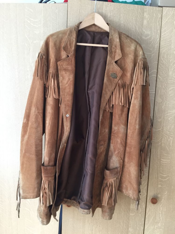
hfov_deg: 48.2
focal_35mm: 29
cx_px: 88
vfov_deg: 61.7
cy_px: 117
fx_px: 195
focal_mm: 4.15
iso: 100
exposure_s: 1/33
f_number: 2.2
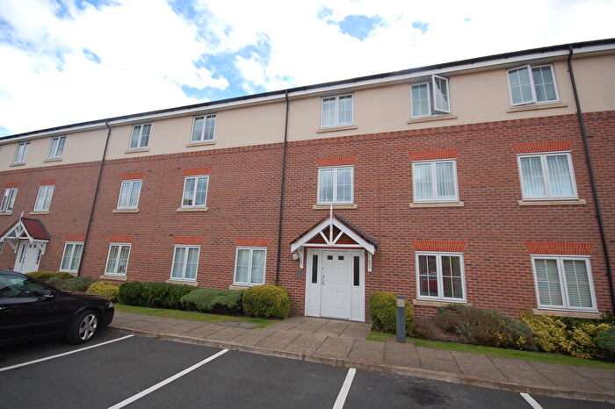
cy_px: 204
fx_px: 256
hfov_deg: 100.4
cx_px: 308
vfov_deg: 77.3
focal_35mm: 15
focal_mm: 10
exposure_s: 1/200
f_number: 7.1
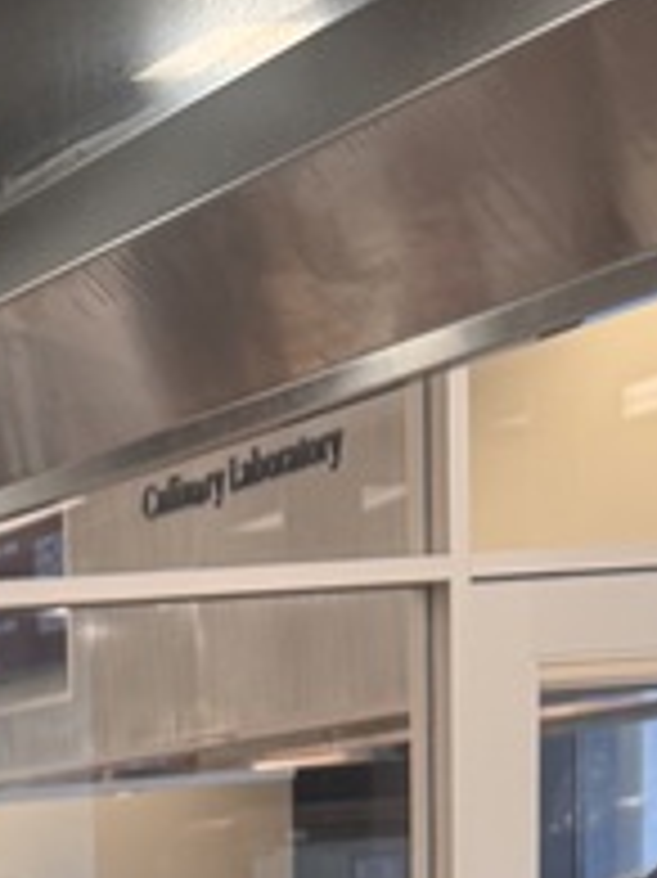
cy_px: 1972
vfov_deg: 12.8
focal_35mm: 126
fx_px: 3192
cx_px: -351
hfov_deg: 11.3
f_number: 1.78
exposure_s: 1/120
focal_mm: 6.76
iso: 160
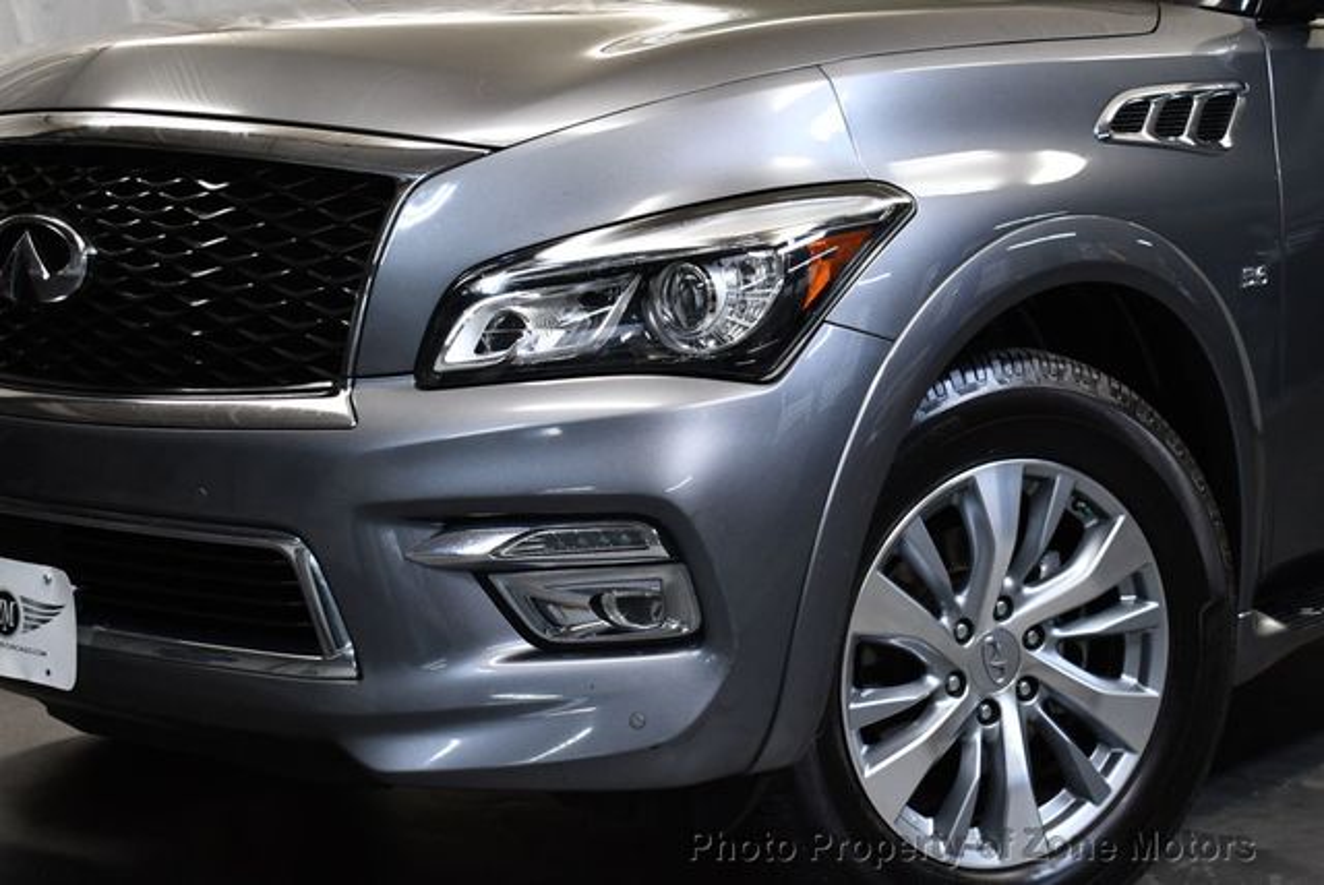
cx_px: 662
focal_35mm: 70
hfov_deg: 28.8
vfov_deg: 19.5
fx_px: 2577
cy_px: 442
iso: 1100
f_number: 4.5
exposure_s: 1/125
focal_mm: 35
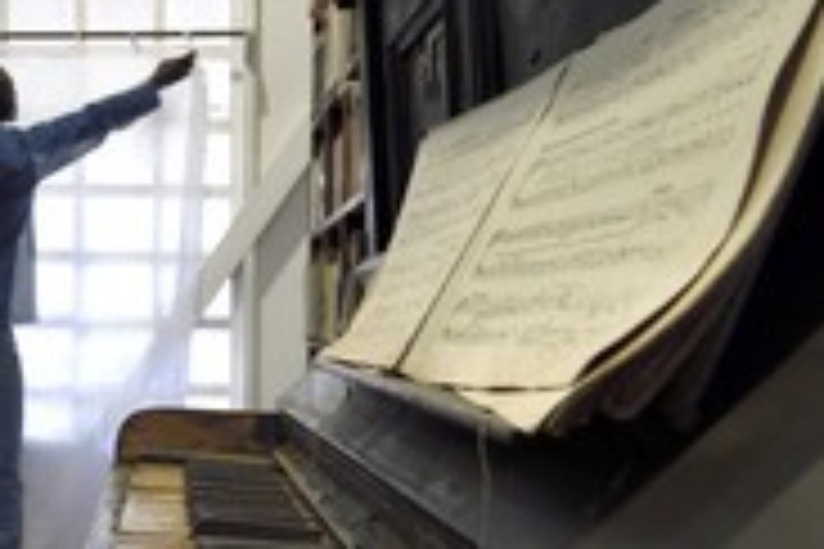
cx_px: 99
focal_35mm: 46
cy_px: 320
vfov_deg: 29.2
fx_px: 1053
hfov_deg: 39.9
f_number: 7.1
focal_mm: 20
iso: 3200
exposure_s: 1/30
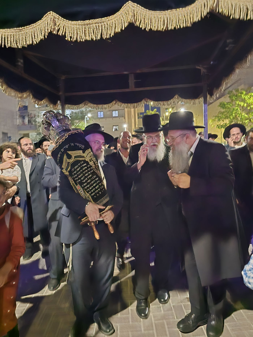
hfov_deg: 58.9
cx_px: 126
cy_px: 168
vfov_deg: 73.9
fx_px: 224
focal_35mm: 23
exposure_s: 1/20
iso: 2000
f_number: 1.7
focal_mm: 6.3
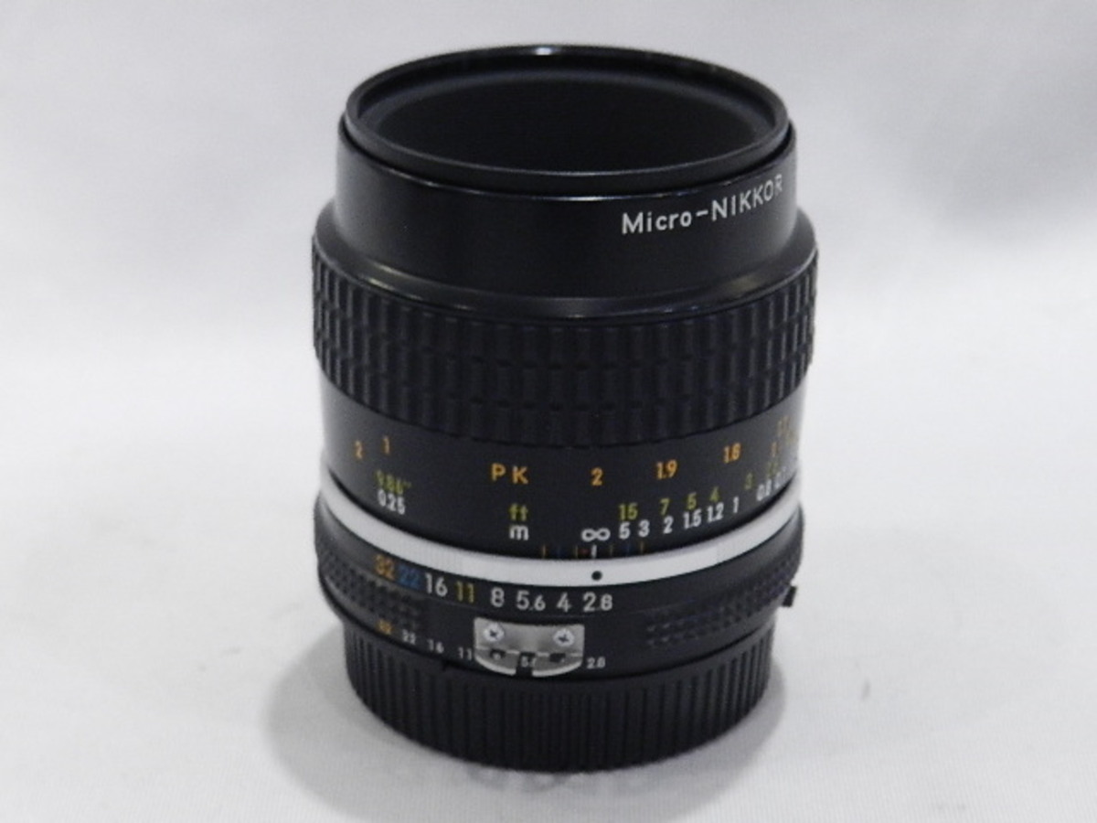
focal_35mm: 84
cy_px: 412
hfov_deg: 23.3
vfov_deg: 17.6
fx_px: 2662
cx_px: 548
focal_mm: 14.9
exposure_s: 1/60
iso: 800
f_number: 4.4
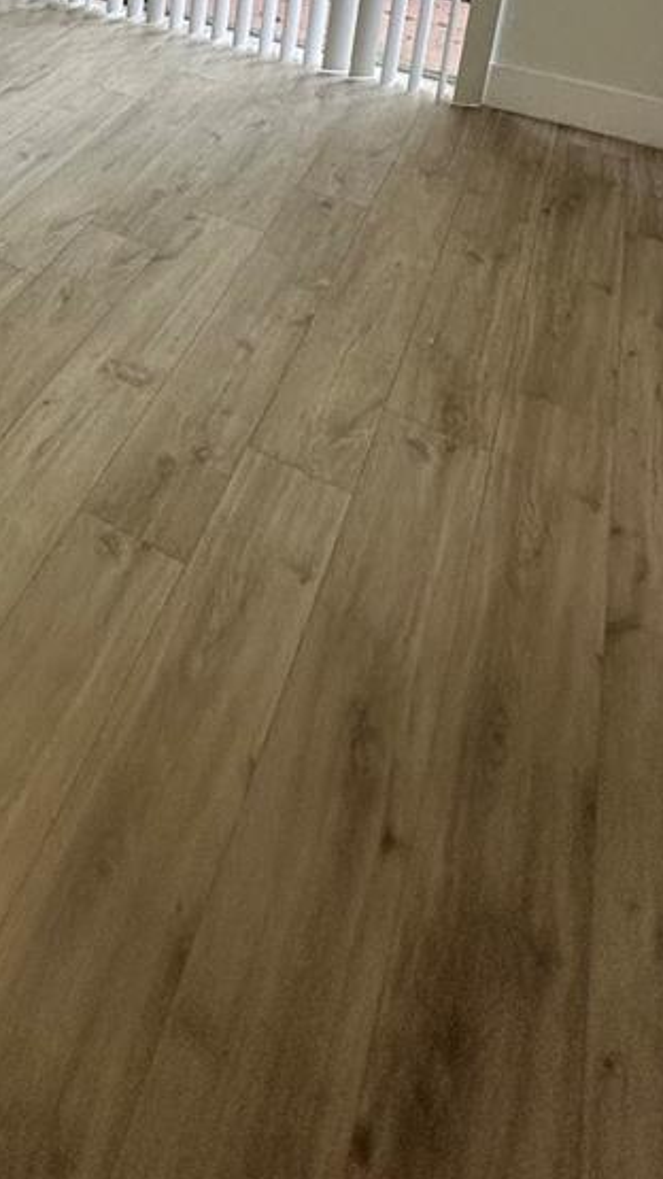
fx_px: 1032
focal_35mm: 33
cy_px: -91
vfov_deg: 45.9
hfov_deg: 32.1
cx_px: -38
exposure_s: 1/120
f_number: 2.2
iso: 160
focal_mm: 2.22
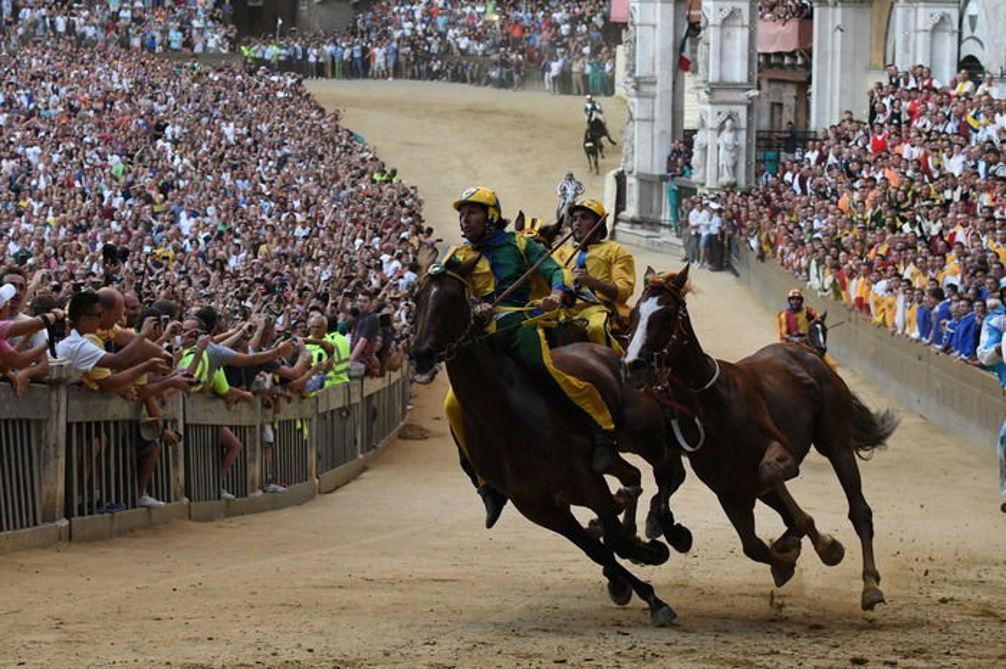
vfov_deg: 13.0
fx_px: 2933
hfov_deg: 19.5
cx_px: 503
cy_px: 334
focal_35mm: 105
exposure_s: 1/1000
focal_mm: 70
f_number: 6.3
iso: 3200
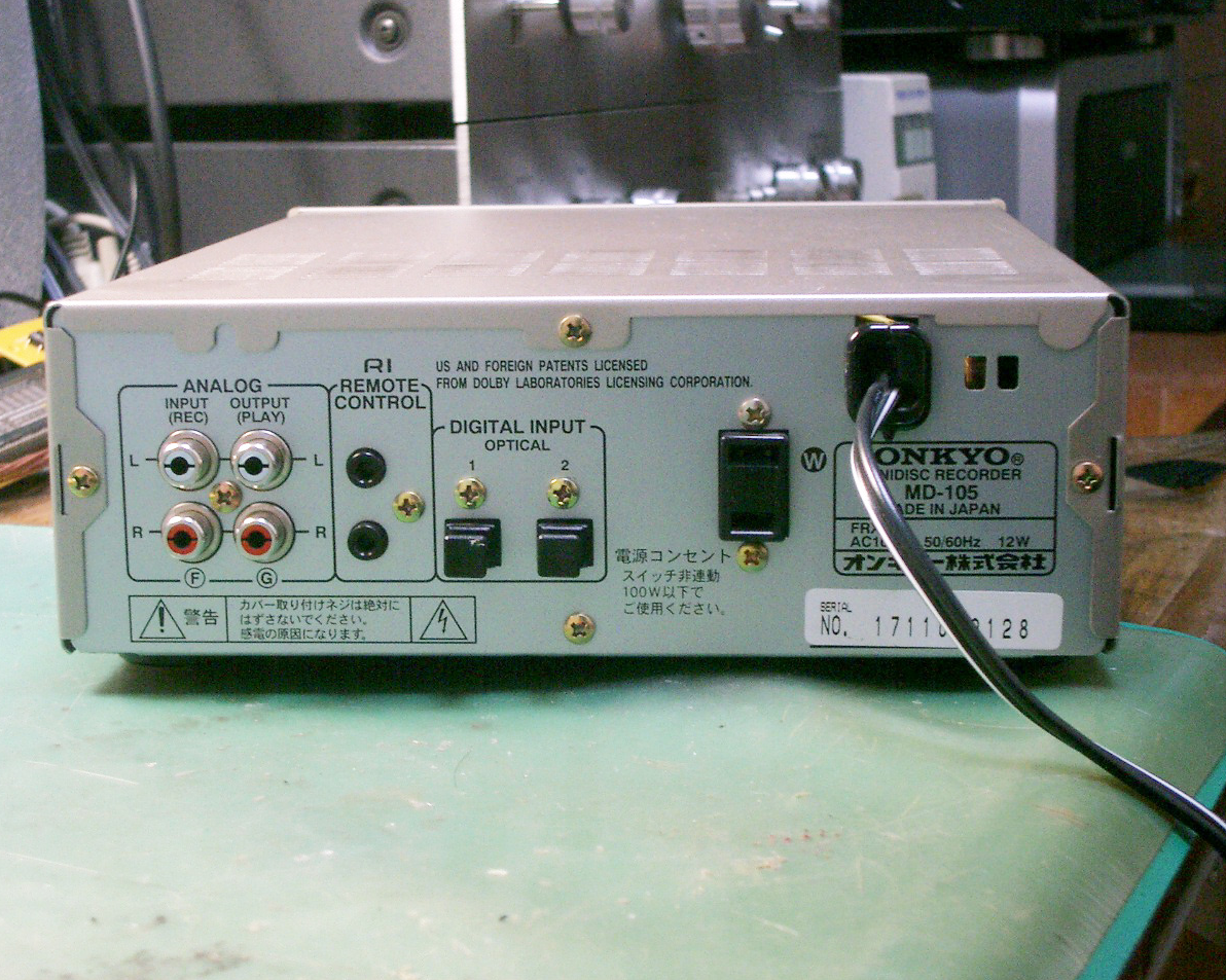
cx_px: 581
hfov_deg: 29.1
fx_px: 2358
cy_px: 489
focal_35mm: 65
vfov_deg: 23.5
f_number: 3.5
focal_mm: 10.2
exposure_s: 1/8
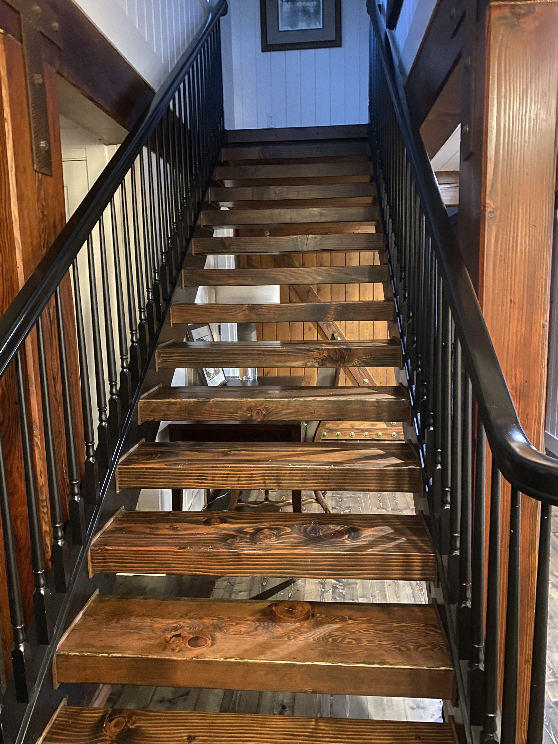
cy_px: 372
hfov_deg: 53.1
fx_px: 559
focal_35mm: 26
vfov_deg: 67.3
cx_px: 279
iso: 500
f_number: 1.8
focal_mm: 4.25
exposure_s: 1/9
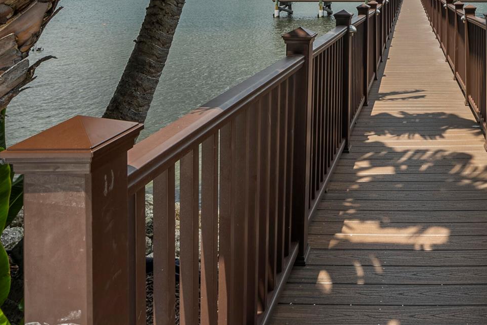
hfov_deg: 50.4
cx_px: 425
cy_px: -19
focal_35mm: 34
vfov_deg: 34.4
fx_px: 460
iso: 160
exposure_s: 1/100
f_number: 13
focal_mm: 16
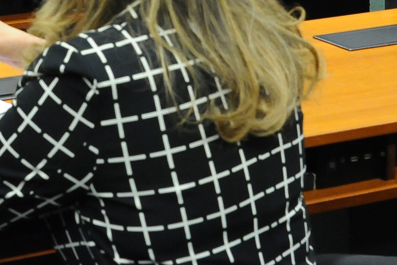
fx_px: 1588
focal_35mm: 144
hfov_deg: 14.1
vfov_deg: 9.1
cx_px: 32
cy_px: -224
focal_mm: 38
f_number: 8
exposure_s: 1/100
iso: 3200
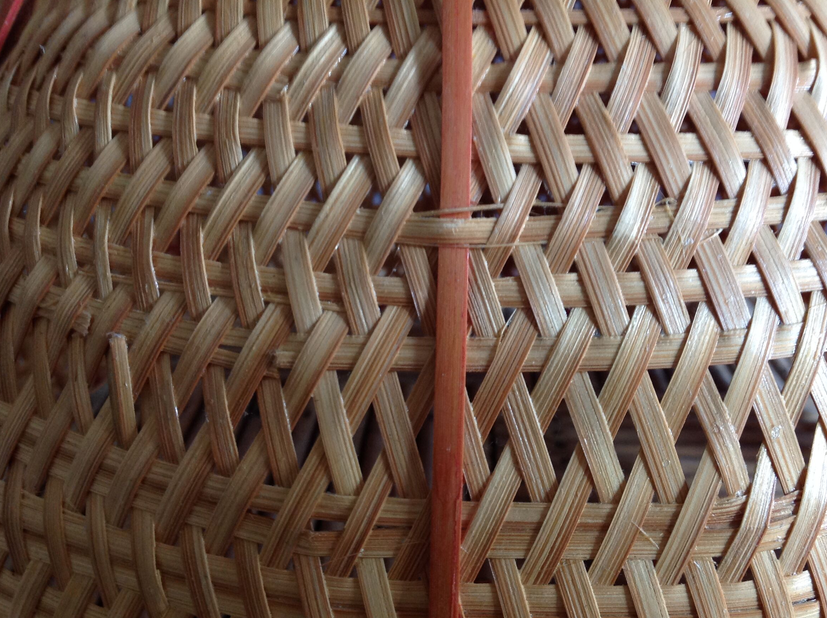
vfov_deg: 36.7
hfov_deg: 47.9
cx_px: 440
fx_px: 930
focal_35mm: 39
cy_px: 341
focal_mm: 4.28
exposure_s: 1/15
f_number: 2.4
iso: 125
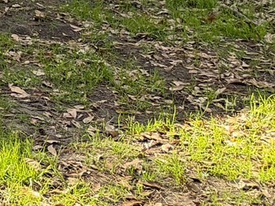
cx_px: -388
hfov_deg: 11.1
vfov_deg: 9.3
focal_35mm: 149
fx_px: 1183
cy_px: -205
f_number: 1.78
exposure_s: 1/840
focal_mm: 6.76
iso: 100
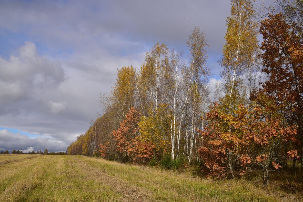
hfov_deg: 36.2
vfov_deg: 24.6
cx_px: 157
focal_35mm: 55
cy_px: 109
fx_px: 463
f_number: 14
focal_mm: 50
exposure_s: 1/100
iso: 125
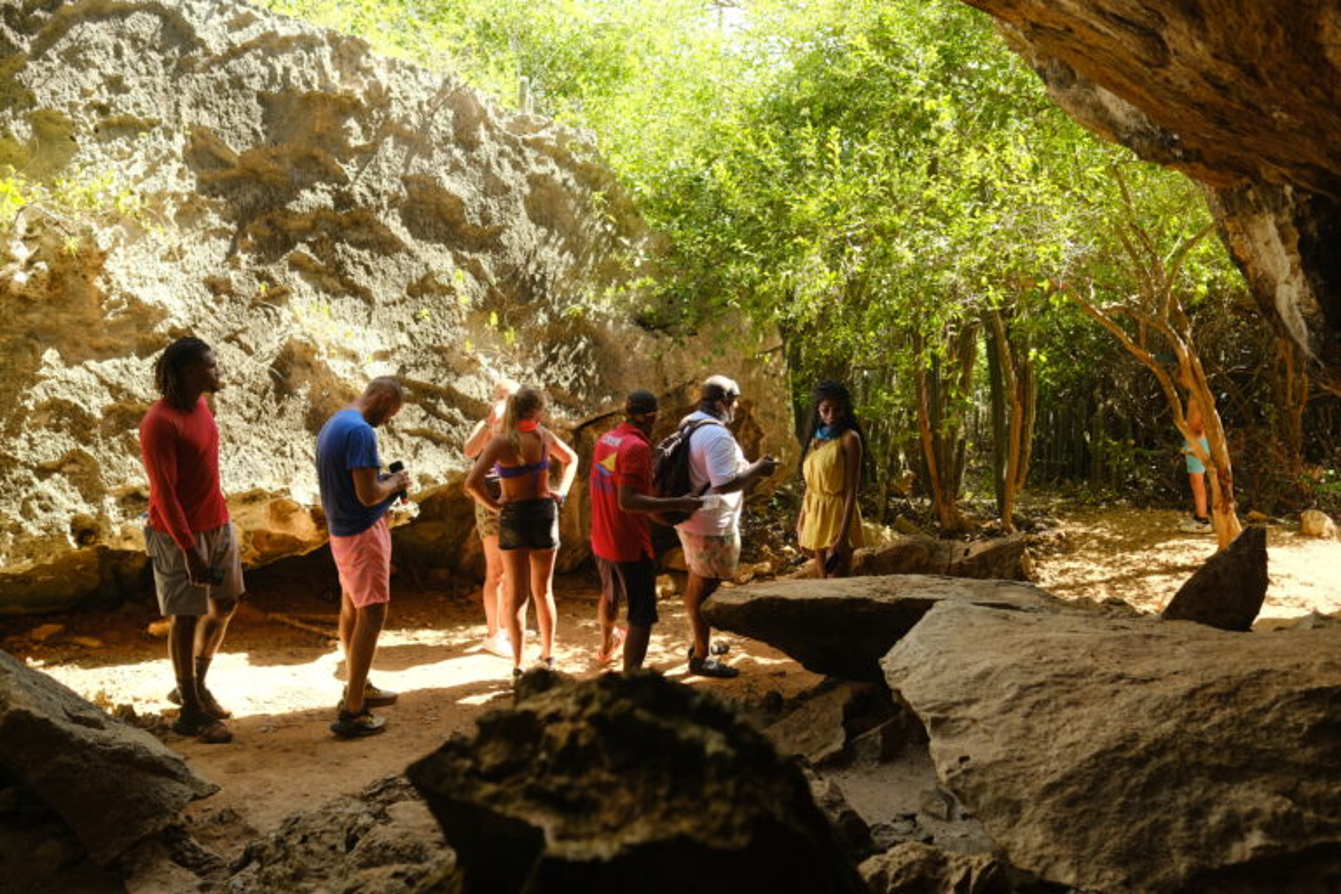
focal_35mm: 35
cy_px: 447
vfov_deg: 37.9
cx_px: 670
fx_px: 1304
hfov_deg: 54.4
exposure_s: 1/500
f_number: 2.5
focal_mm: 23
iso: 320
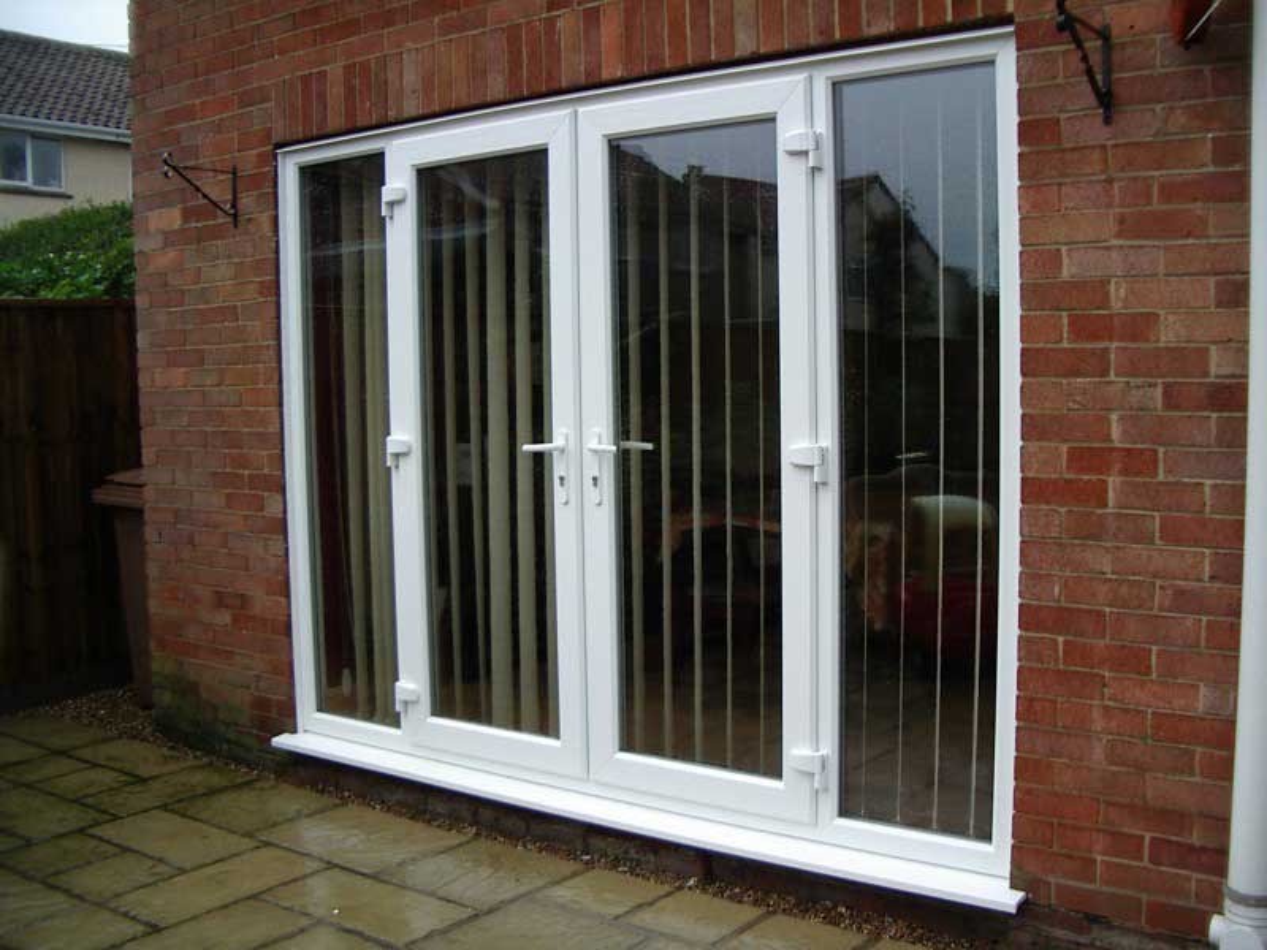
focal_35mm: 38
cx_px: 634
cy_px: 475
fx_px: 1391
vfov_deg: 37.7
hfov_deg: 49.0
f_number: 2.6
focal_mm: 5.8
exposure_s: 1/125
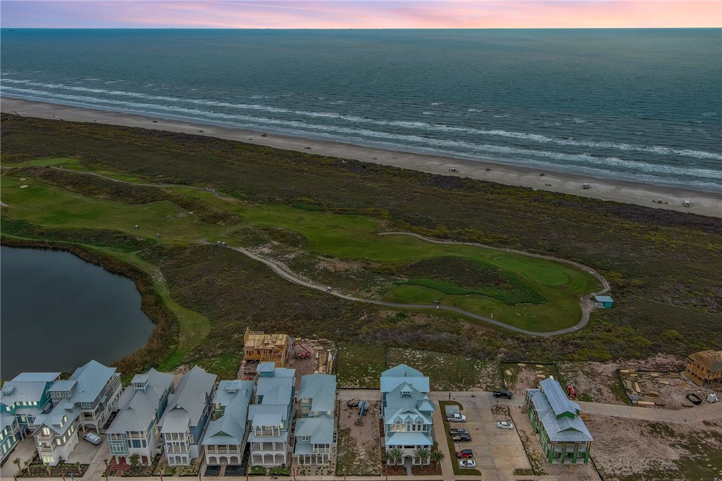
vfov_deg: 44.9
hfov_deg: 63.7
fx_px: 581
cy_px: 240
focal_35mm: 29
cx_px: 361
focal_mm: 10.57
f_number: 2.8
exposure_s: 1/750
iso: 100
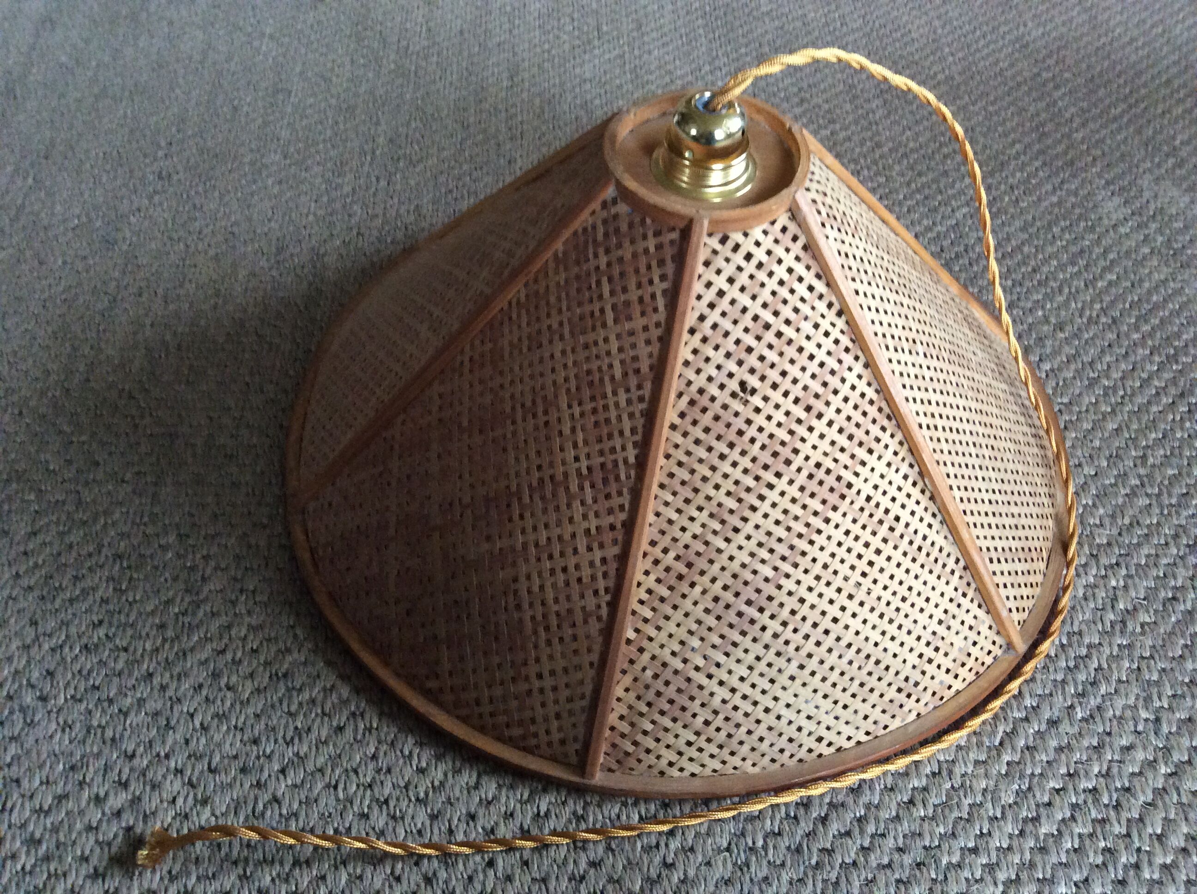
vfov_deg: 44.1
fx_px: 1105
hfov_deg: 56.9
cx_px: 598
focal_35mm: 32
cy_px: 447
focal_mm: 3.3
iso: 250
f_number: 2.4
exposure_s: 1/25
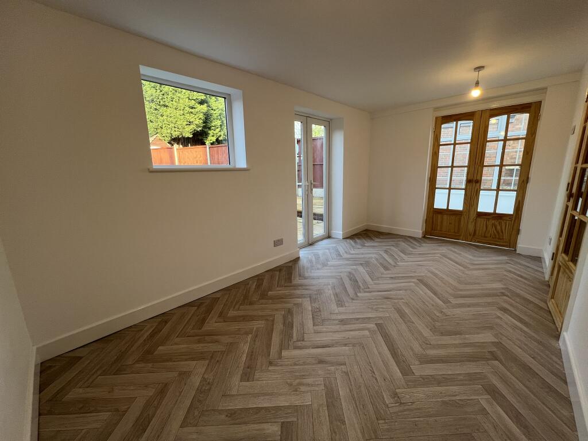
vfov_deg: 89.9
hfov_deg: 106.2
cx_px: 294
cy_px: 220
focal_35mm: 13
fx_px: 221
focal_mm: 1.57
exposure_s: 1/100
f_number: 1.8
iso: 80
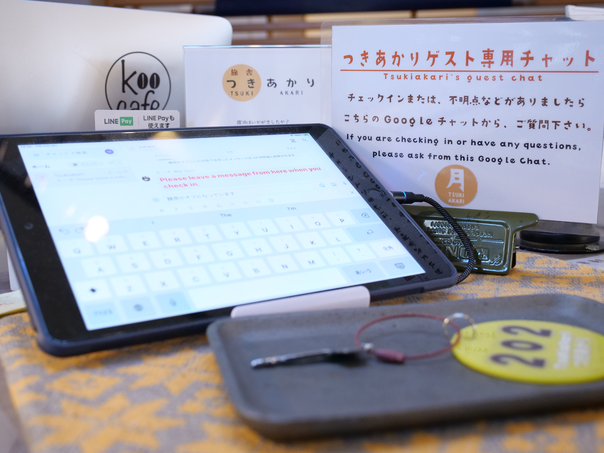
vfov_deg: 32.9
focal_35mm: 44
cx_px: 302
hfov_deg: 42.9
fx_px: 768
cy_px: 226
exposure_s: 1/50
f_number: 3.5
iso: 1600
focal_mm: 22
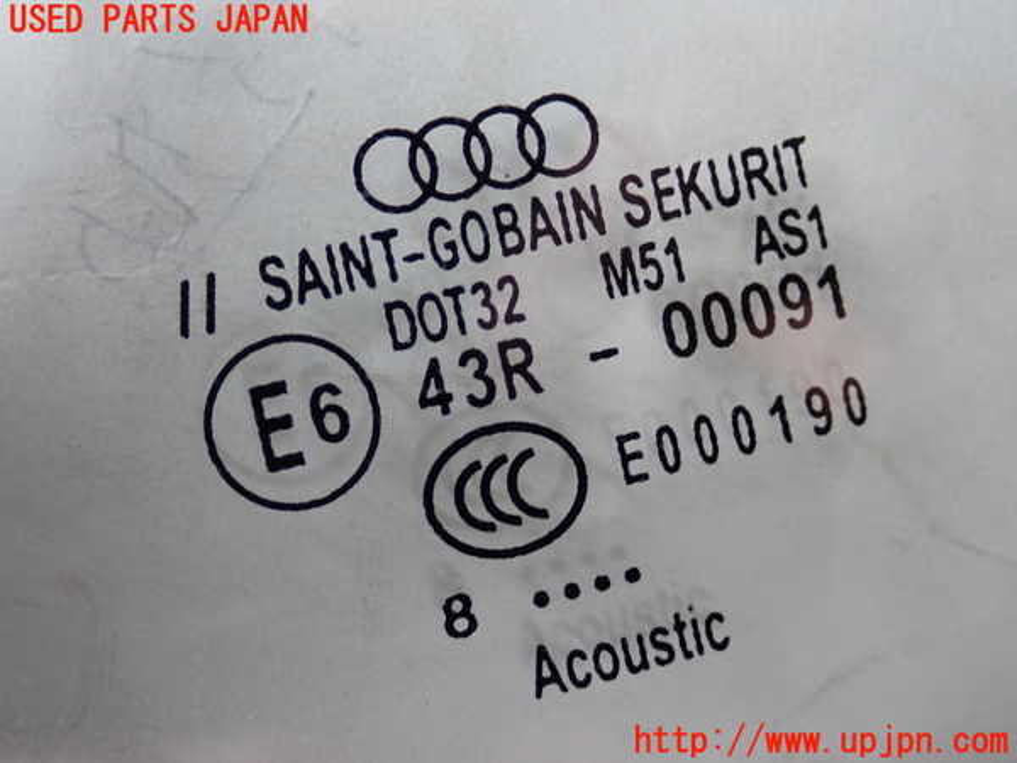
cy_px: 382
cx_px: 508
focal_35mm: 62
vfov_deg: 23.7
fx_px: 1822
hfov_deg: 31.2
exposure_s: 1/80
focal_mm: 11.09
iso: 200
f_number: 3.6
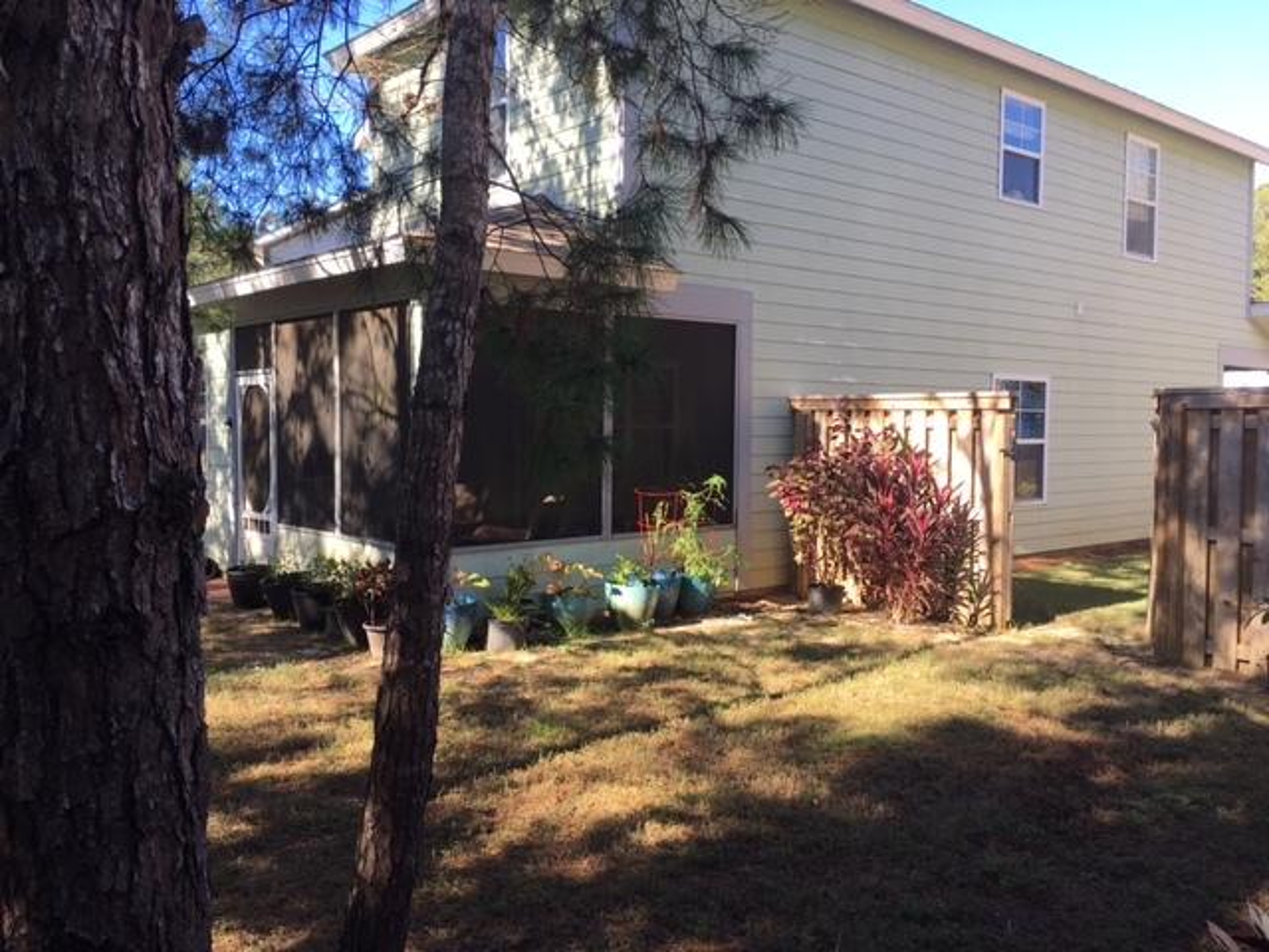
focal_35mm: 29
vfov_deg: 48.2
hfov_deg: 61.7
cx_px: 634
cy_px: 476
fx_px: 1063
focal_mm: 4.15
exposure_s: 1/291
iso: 25
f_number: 2.2
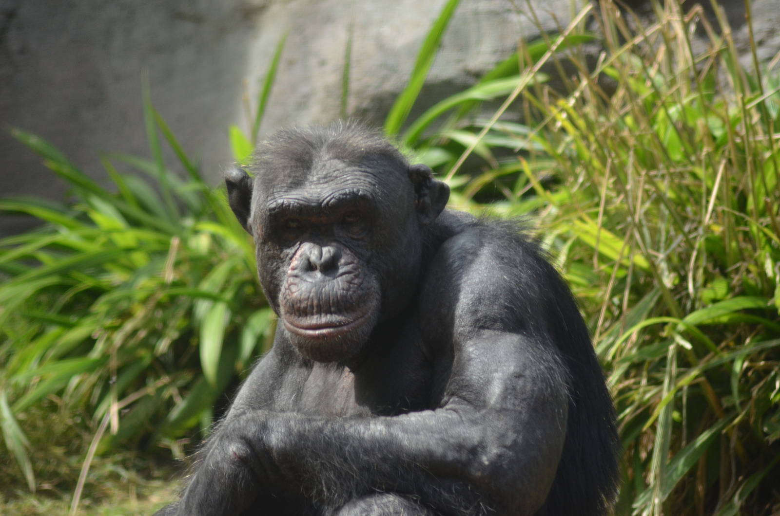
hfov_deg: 6.6
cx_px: 390
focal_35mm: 315
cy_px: 258
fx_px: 6811
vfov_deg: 4.3
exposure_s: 1/800
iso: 800
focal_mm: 210
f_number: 4.8
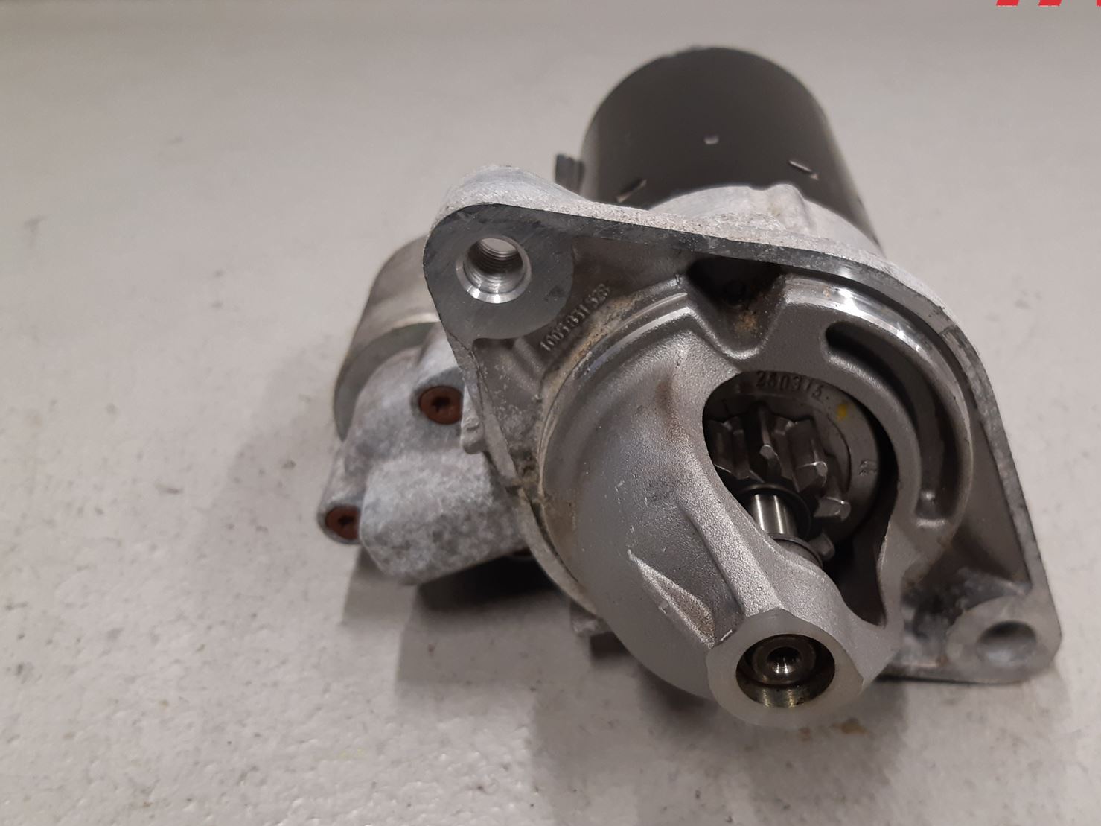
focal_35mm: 36
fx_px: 1145
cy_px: 452
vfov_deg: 39.6
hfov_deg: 50.8
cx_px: 691
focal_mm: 3.93
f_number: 1.7
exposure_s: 1/50
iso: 125
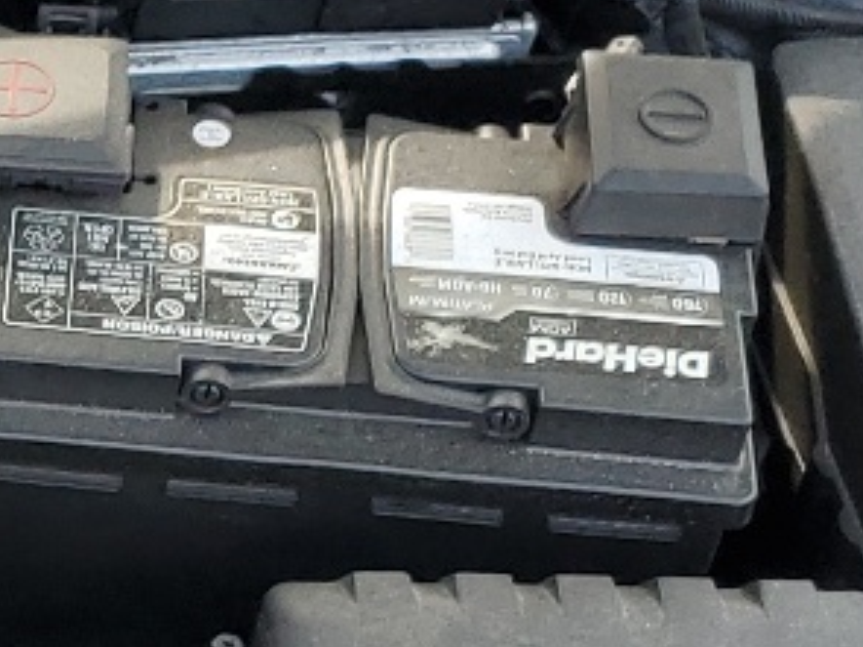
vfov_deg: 10.5
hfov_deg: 12.8
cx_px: -641
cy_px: 536
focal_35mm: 141
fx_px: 3514
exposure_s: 1/476
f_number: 1.5
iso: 50
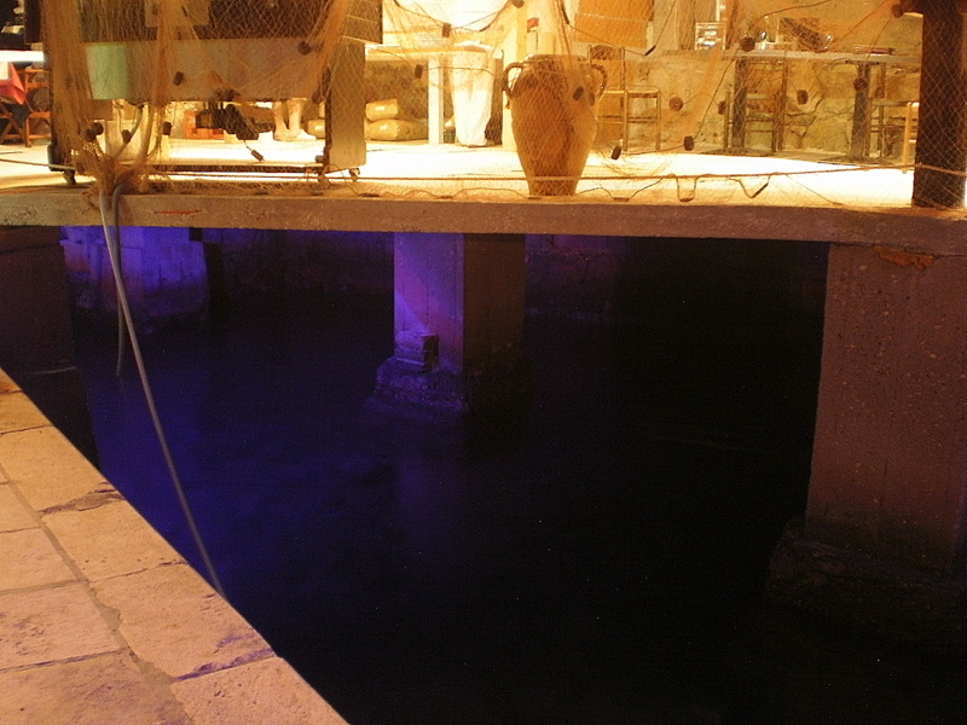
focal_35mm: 38
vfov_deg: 37.7
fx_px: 1062
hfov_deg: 49.0
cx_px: 484
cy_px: 362
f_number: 3.1
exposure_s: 2
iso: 160
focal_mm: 6.3
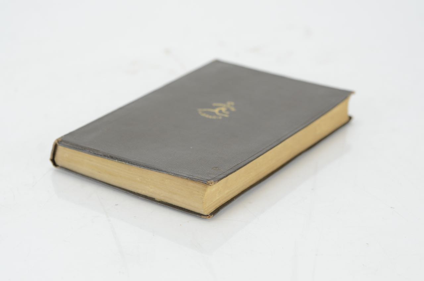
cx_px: 212
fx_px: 1058
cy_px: 140
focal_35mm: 90
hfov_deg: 22.7
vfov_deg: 15.1
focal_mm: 60
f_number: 5.6
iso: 500
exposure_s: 1/125
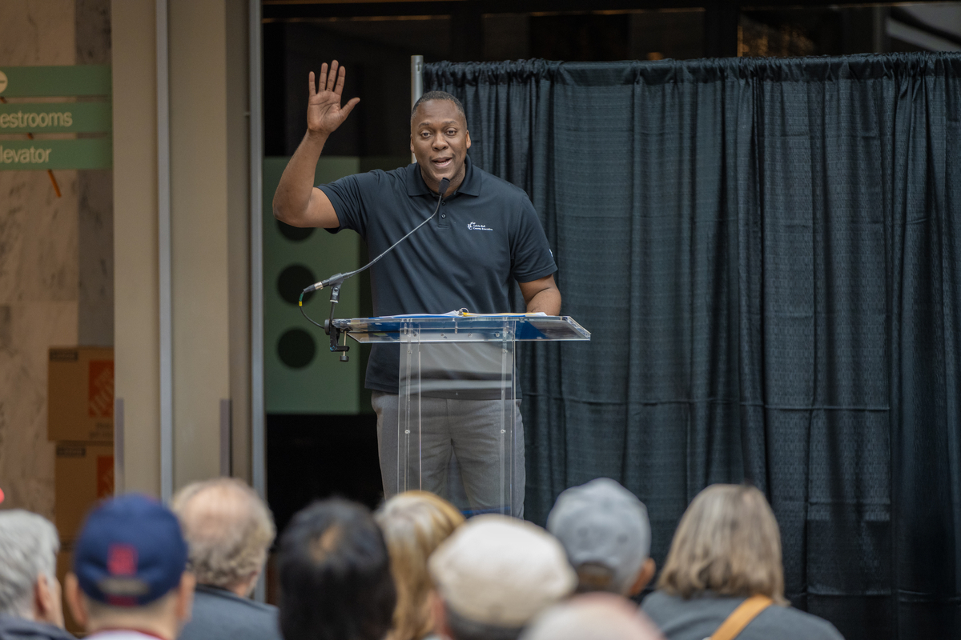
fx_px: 4271
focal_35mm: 160
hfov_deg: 12.8
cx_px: 480
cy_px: 320
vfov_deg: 8.6
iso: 1600
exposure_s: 1/250
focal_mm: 160
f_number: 2.8
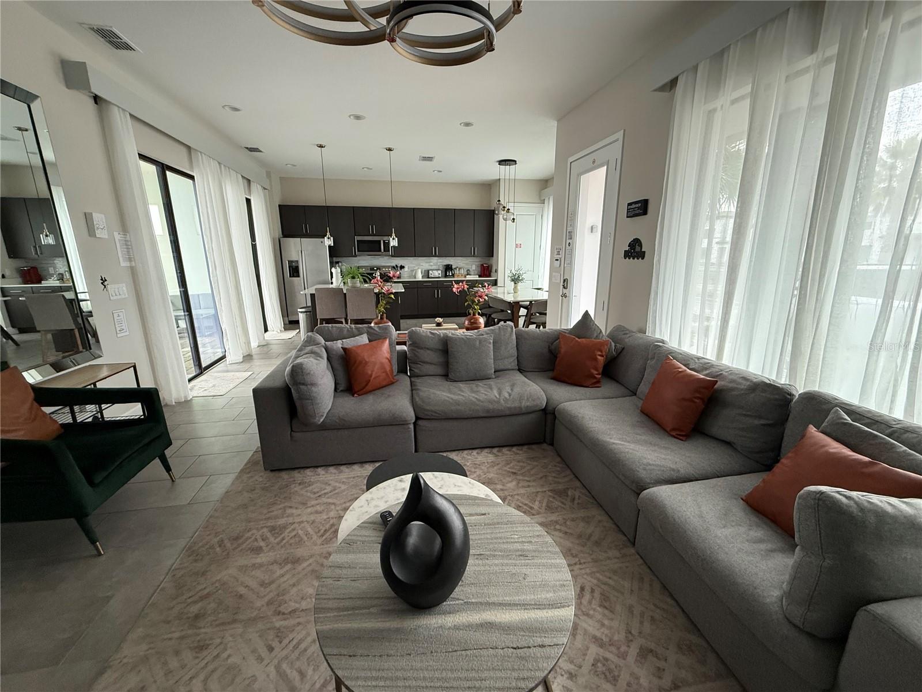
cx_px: 461
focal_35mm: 14
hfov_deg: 102.1
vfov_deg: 85.7
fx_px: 373
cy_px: 346
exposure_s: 1/71
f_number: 2.2
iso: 400
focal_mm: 2.22
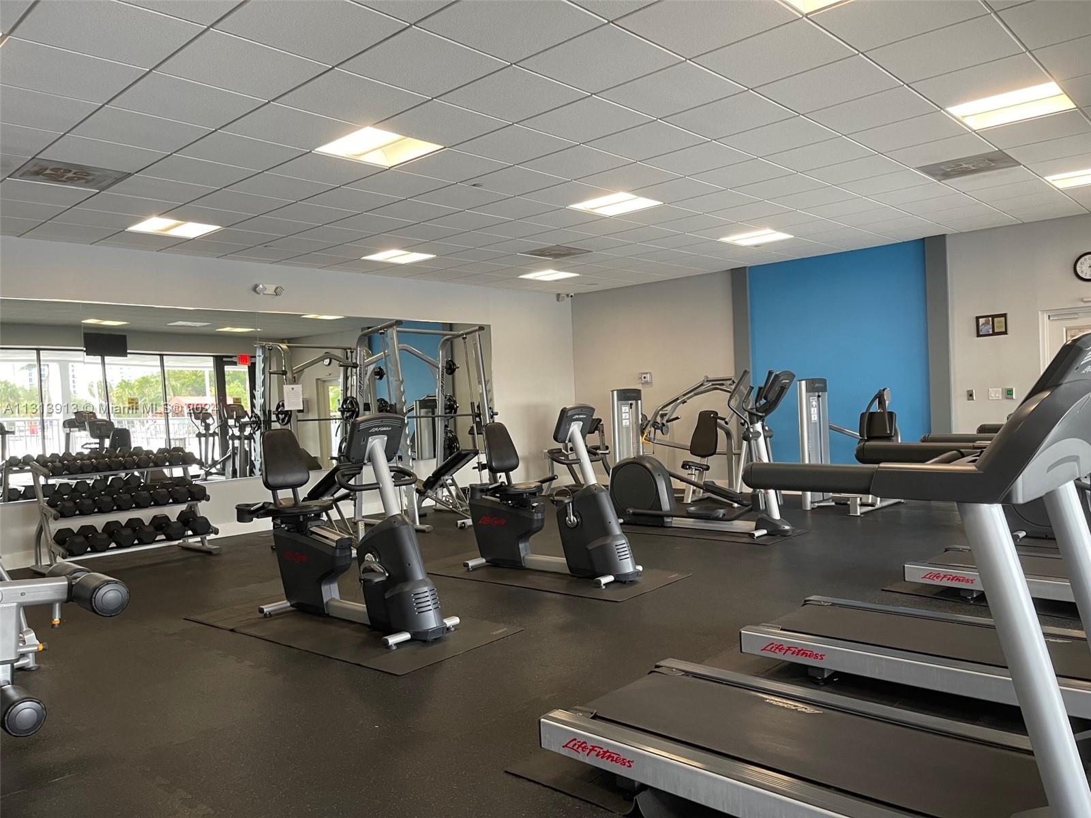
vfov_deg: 53.1
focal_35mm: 26
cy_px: 409
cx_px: 546
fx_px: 819
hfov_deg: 67.3
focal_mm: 5.1
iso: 160
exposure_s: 1/60
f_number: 1.6
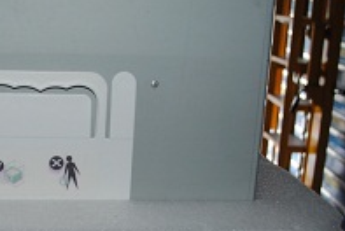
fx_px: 624
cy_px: 133
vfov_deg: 21.0
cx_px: 56
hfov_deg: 30.0
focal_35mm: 65
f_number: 3.8
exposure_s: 1/60
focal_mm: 22
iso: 200
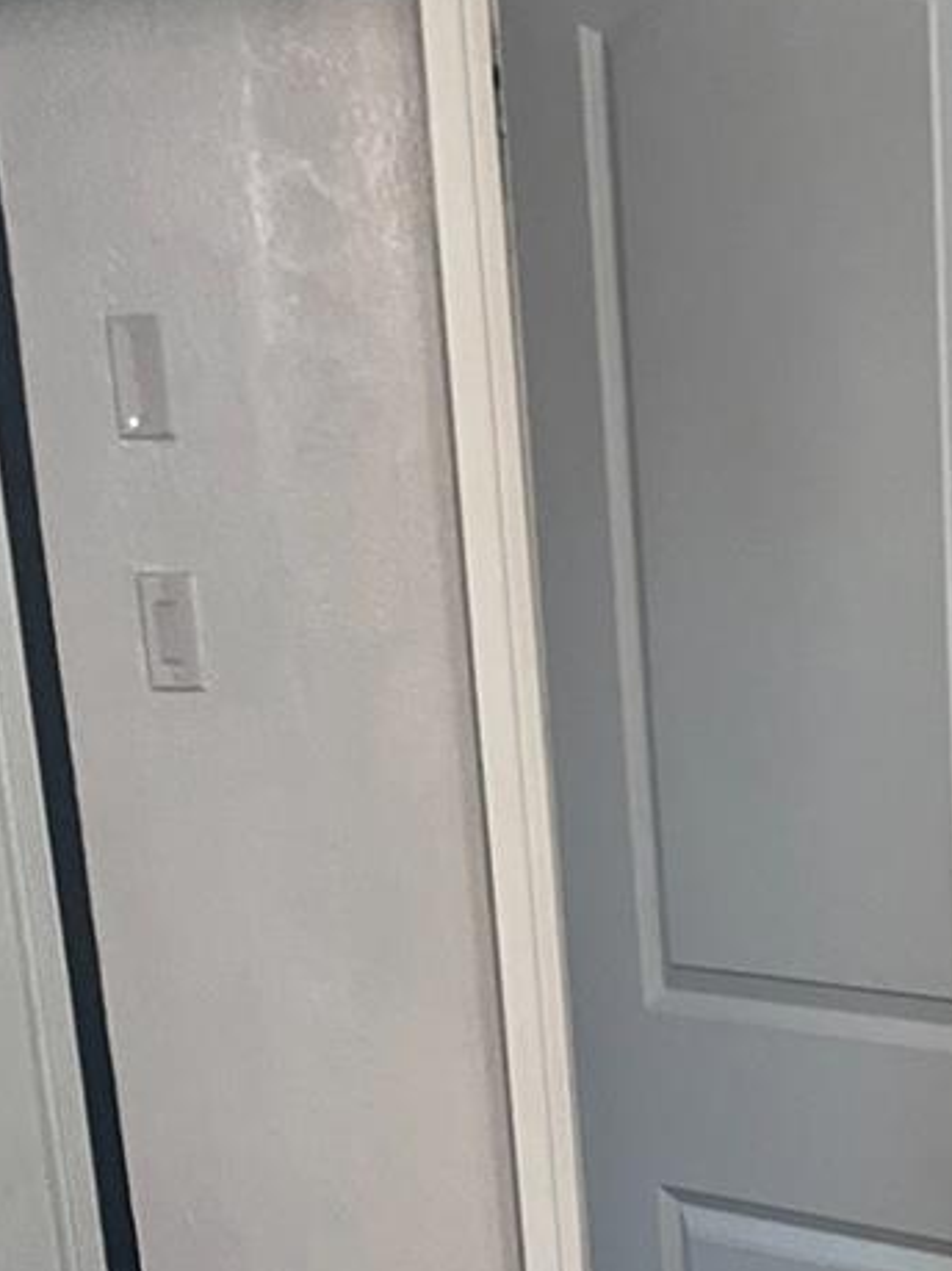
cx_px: 1178
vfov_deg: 20.5
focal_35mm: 85
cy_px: 1772
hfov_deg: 16.6
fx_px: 3118
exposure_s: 1/60
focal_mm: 4.2
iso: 125
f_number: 1.6
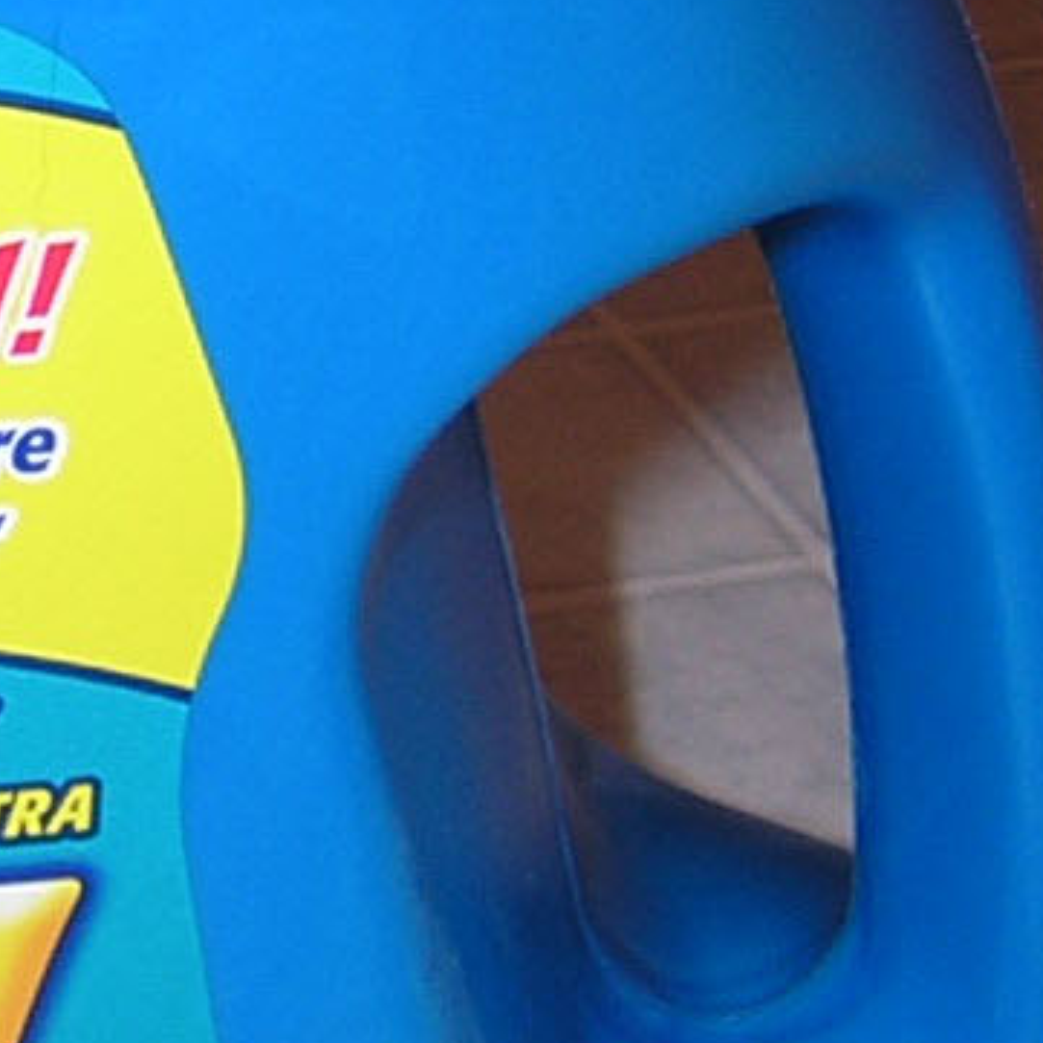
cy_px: 485
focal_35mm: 141
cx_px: -324
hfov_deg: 12.0
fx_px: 4807
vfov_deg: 12.4
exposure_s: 1/60.1
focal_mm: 4.7
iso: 100
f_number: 2.6
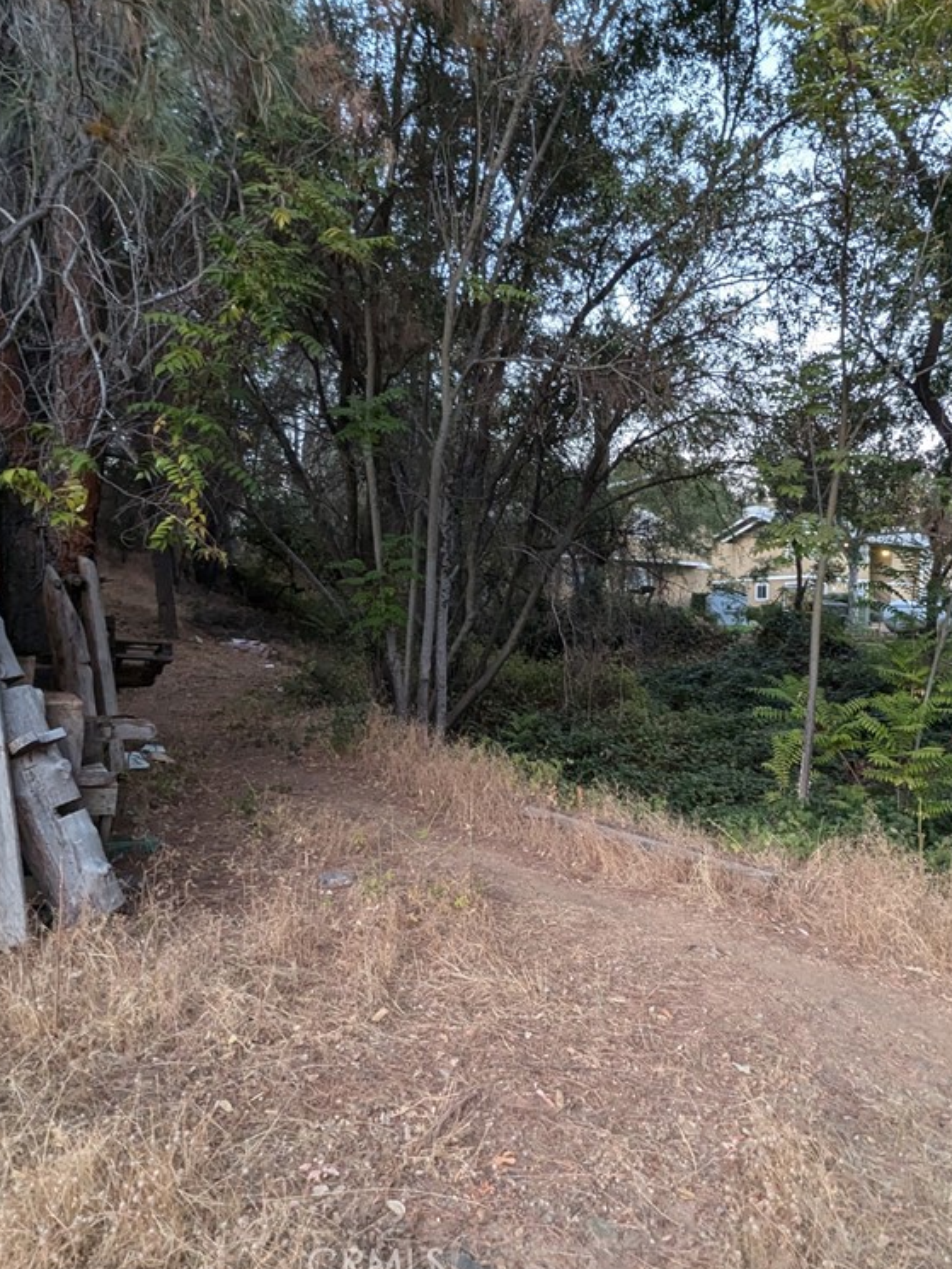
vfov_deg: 76.4
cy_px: 634
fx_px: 806
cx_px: 591
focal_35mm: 22
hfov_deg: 60.3
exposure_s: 1/33.3
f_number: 2.2
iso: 220
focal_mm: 2.22
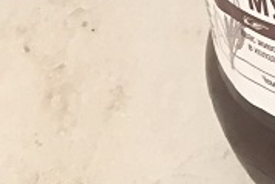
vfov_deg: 7.4
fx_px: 1307
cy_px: -303
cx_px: 531
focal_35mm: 171
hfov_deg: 11.0
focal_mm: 4.15
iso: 100
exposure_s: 1/8
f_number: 2.2
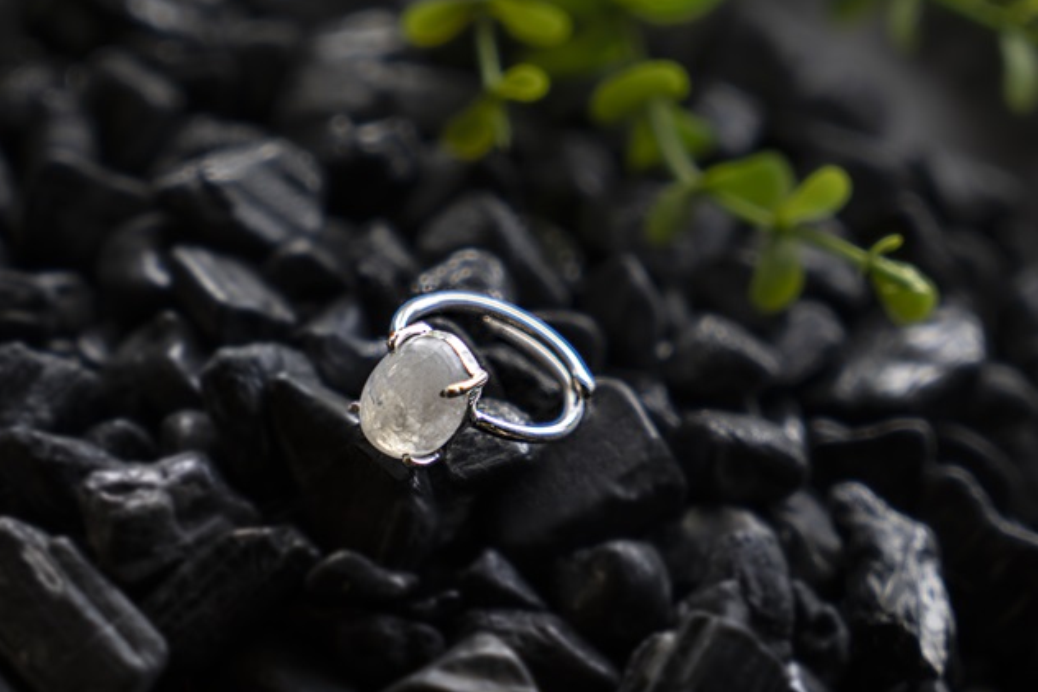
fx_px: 2075
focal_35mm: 72
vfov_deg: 18.9
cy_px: 351
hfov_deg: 28.1
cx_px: 508
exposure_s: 1/400
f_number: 4
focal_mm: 70
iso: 400
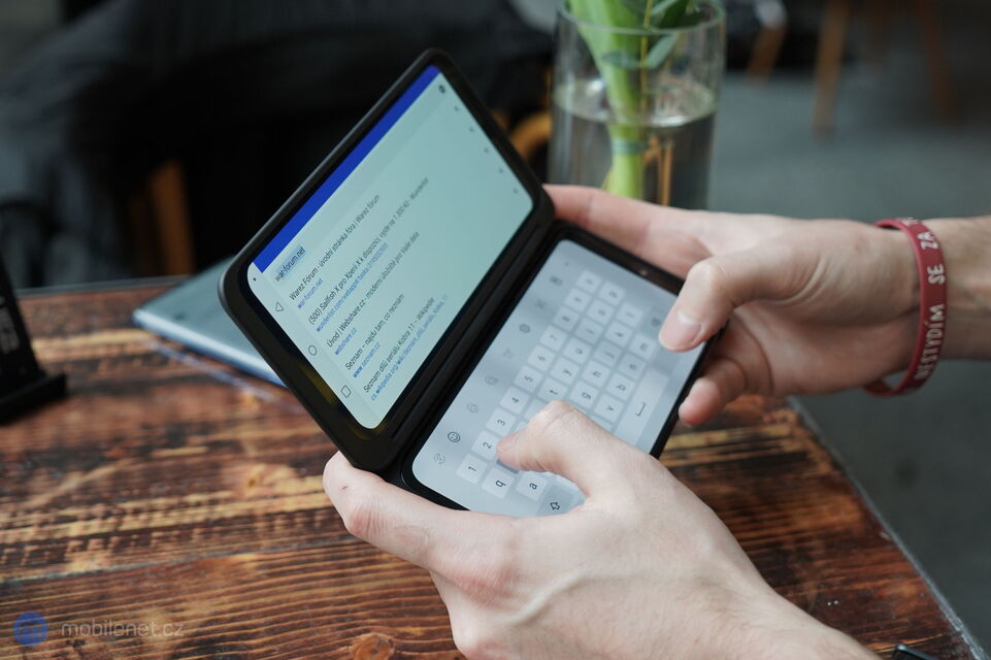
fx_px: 1128
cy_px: 330
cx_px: 496
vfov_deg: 32.6
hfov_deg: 47.4
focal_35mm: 41
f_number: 4
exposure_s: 1/200
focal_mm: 41
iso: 640
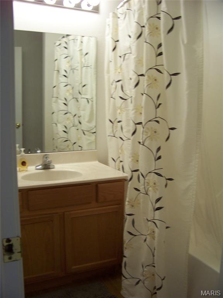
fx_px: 309
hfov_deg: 39.7
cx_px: 112
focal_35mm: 36
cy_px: 149
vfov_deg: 51.4
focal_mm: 5.85
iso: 125
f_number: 2.8
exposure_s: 1/30
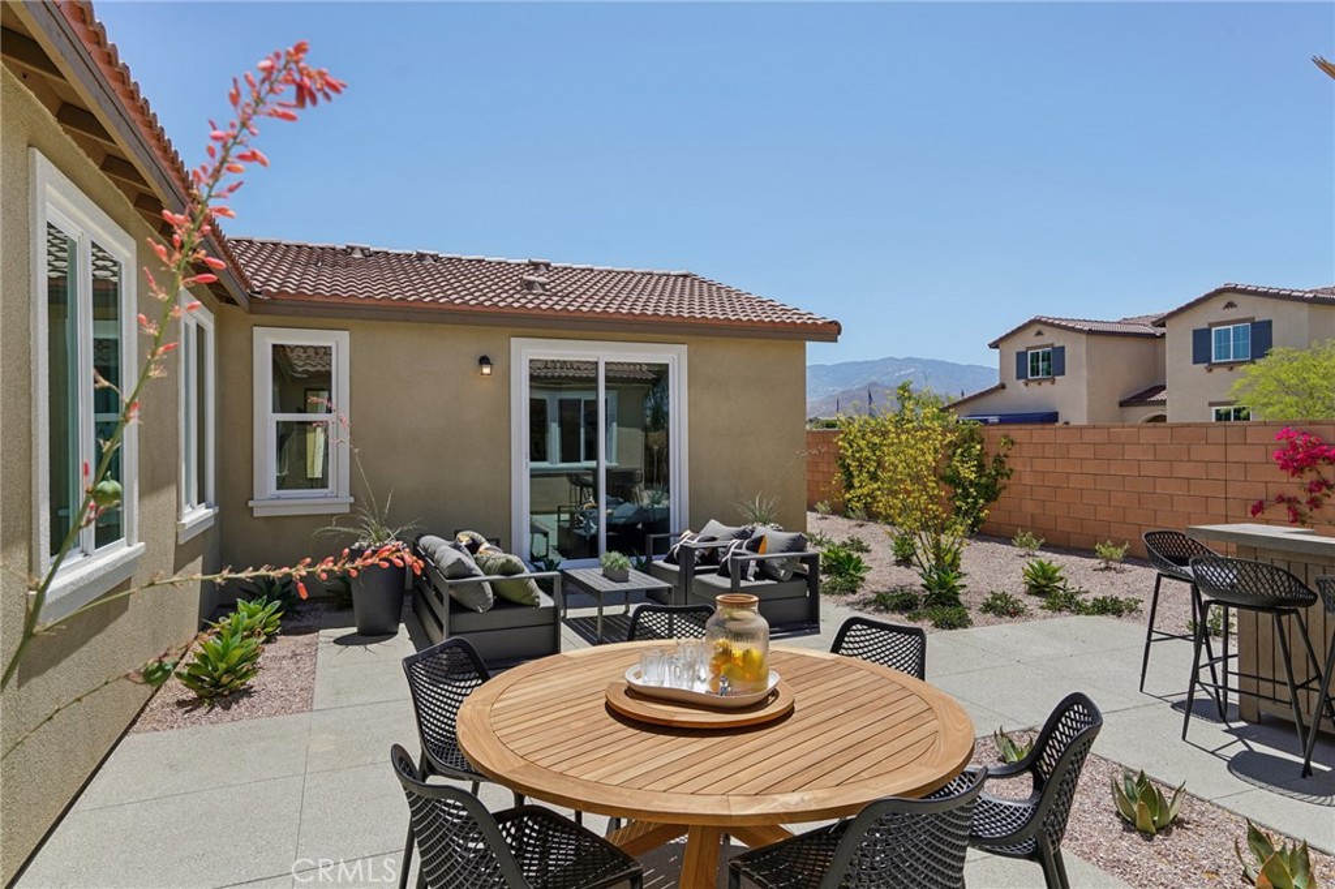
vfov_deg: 61.9
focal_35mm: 20
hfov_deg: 84.0
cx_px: 668
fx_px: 741
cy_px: 444
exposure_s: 1/320
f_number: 7.1
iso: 100
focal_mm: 20
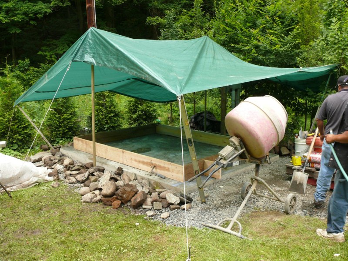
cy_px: 130
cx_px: 174
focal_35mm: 35
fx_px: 352
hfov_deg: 52.6
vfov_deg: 40.7
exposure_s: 1/125
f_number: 4
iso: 100
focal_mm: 7.4
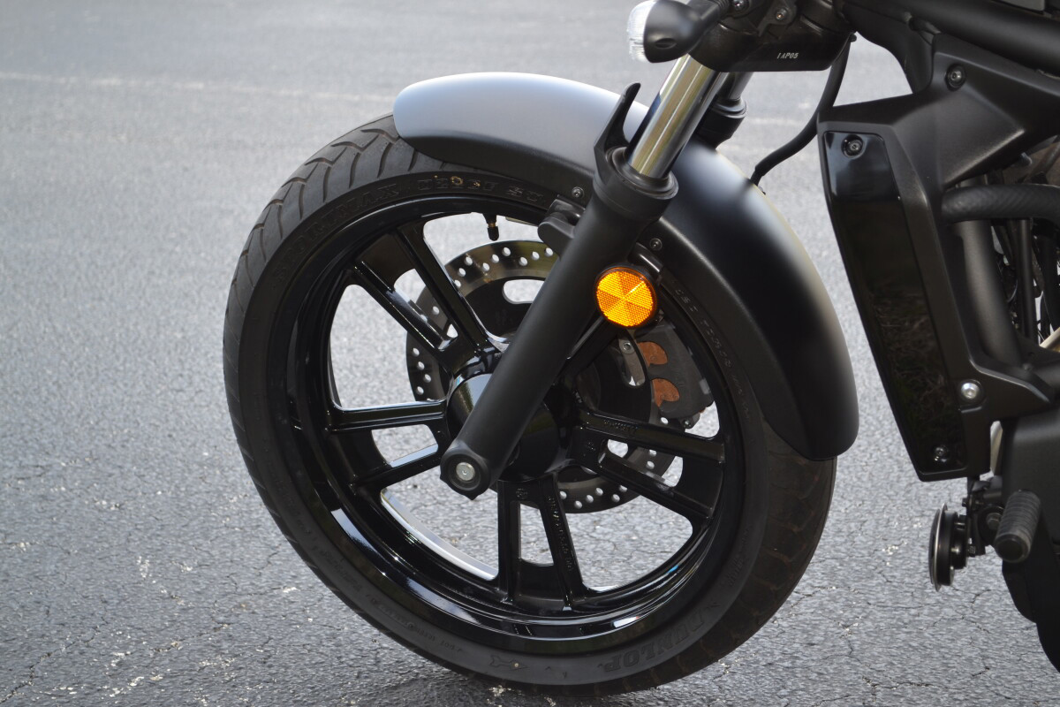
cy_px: 354
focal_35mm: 69
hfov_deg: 29.2
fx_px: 2032
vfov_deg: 19.7
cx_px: 530
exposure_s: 1/125
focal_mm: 46
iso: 200
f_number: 5.3
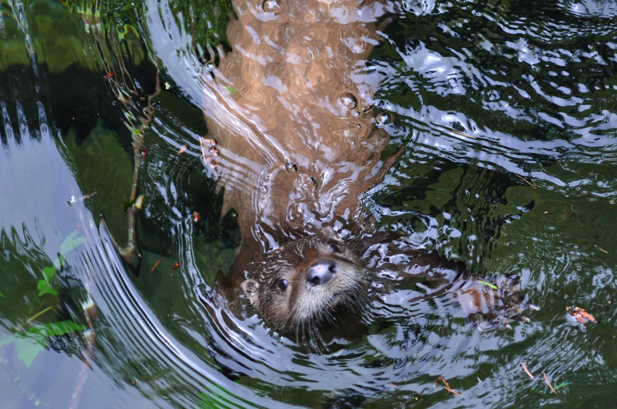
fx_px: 3132
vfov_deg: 7.5
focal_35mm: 183
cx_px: 308
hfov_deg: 11.3
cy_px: 204
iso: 400
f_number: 4.5
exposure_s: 1/320
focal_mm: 122
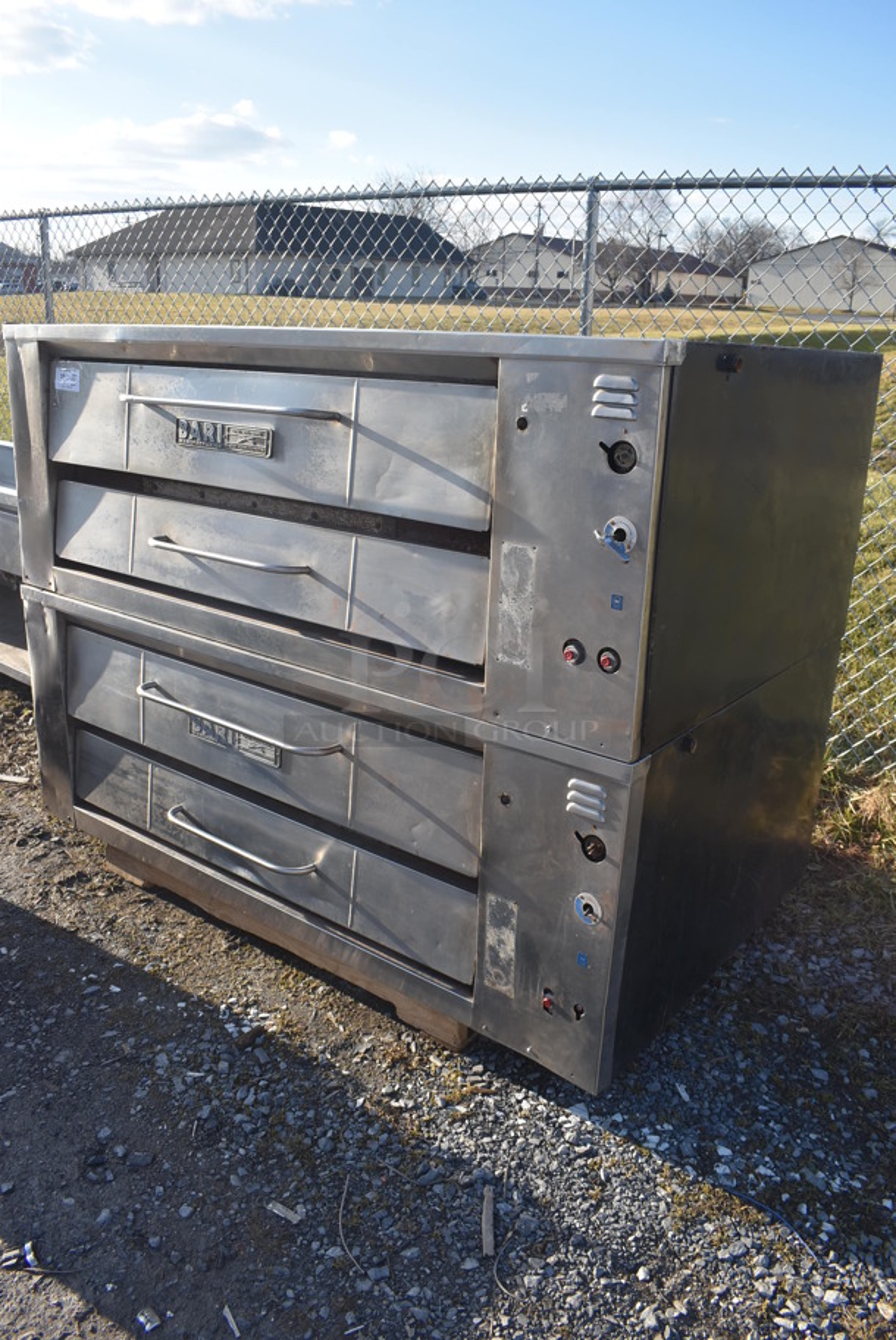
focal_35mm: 27
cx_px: 448
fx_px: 1006
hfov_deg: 48.0
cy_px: 670
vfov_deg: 67.3
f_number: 8
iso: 200
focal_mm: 18
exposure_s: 1/250
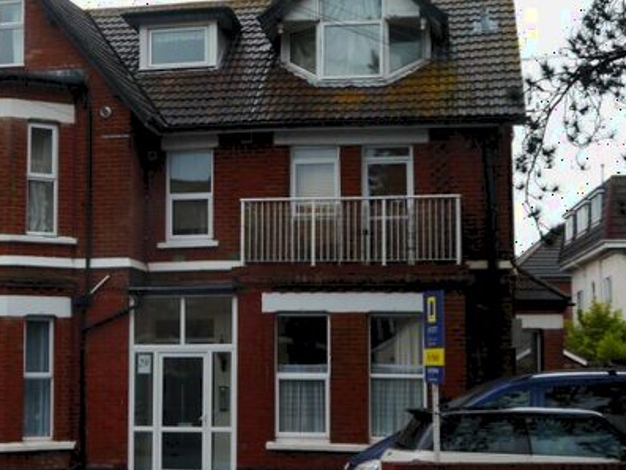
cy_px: 237
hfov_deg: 26.0
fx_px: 1339
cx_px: 153
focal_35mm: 74
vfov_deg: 19.9
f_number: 5
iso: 160
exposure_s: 1/160
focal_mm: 21
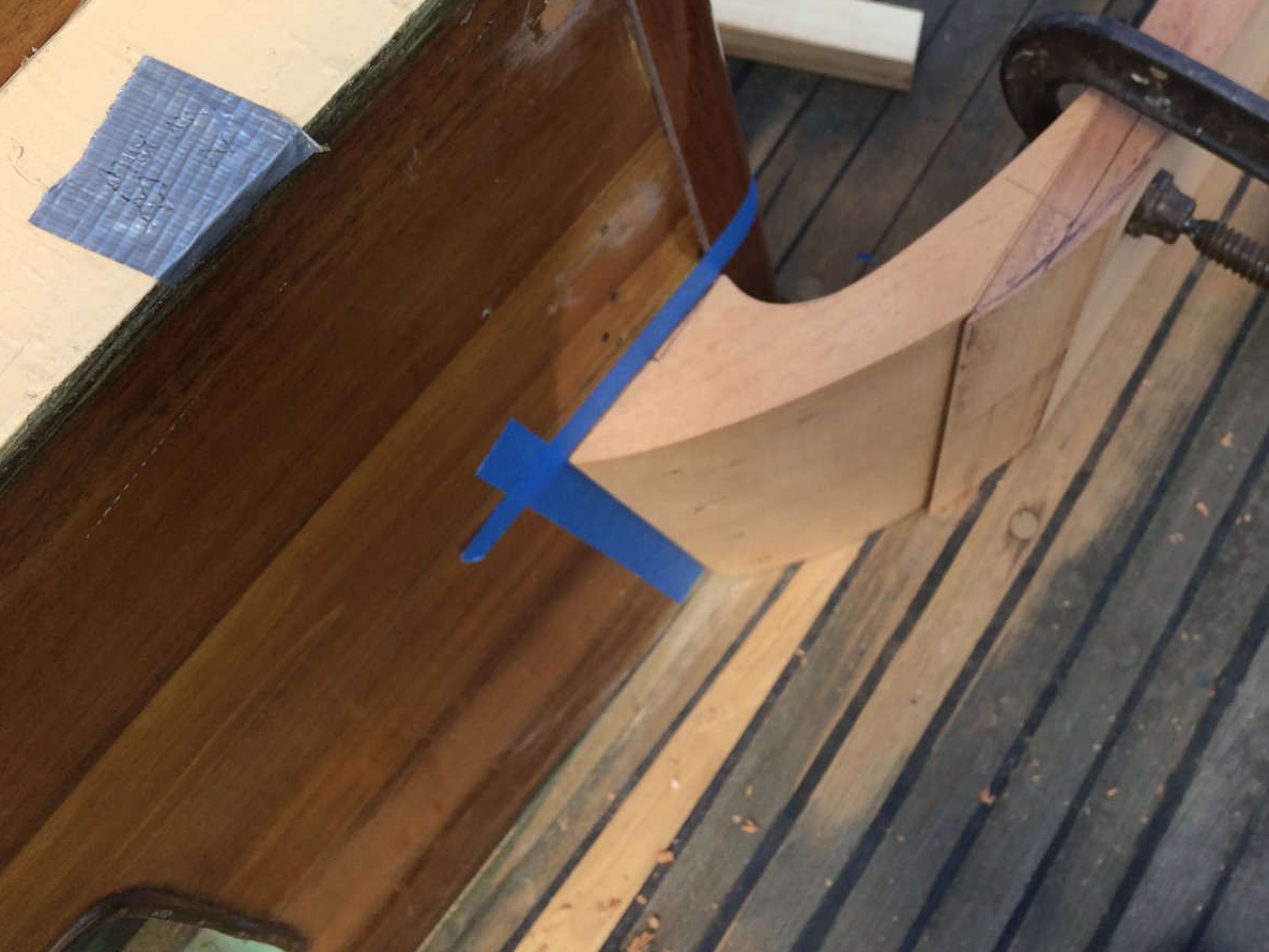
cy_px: 307
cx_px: 931
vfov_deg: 32.6
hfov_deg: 41.8
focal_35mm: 44
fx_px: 1613
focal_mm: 4.15
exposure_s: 1/483
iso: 32
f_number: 2.2
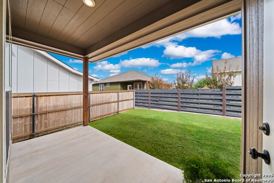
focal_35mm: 12
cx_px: 137
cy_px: 92
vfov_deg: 90.0
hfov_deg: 112.6
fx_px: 91
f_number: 9
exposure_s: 1/6
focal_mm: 12
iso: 100
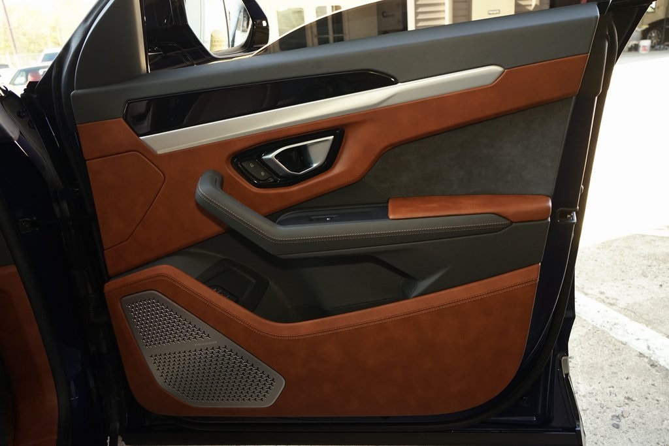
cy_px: 223
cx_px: 334
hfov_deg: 65.5
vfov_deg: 46.4
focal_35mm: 28
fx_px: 520
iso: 1250
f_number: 7.1
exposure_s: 1/50
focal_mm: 28
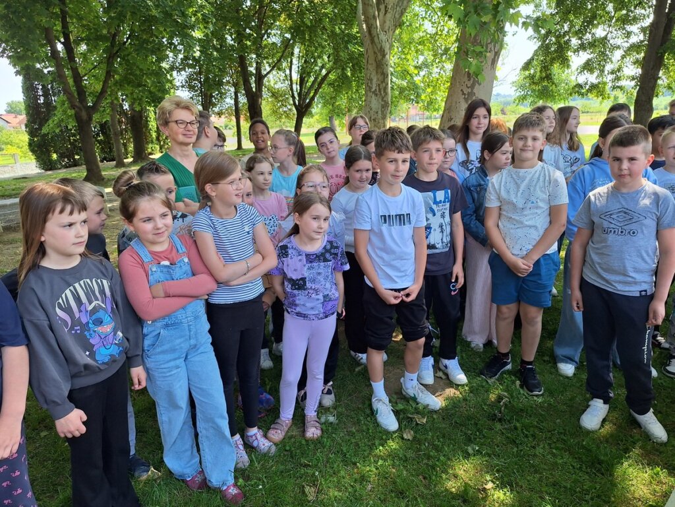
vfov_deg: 58.9
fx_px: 448
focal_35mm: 23
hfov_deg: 73.9
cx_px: 338
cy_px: 254
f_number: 1.8
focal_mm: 5.54
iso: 40
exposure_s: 1/318
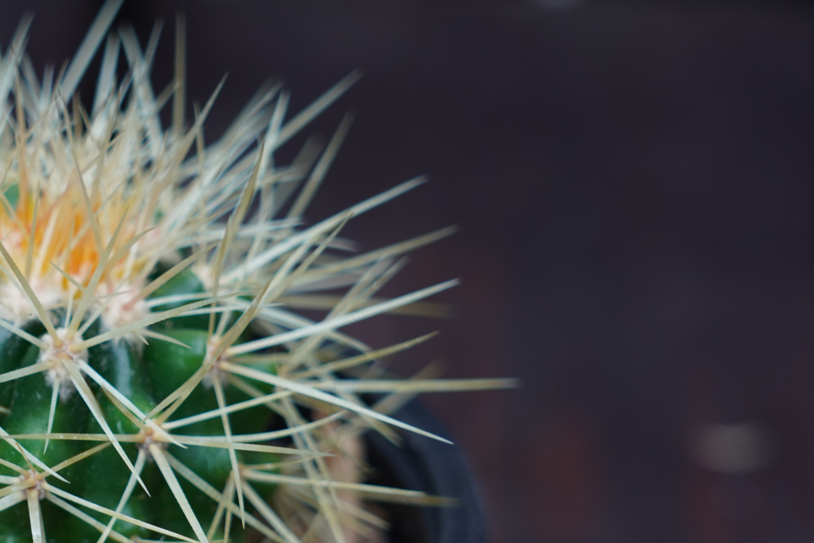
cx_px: 61
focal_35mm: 168
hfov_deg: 12.1
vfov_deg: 8.2
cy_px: 368
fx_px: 3798
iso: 400
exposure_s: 1/6
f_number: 5.6
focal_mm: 79
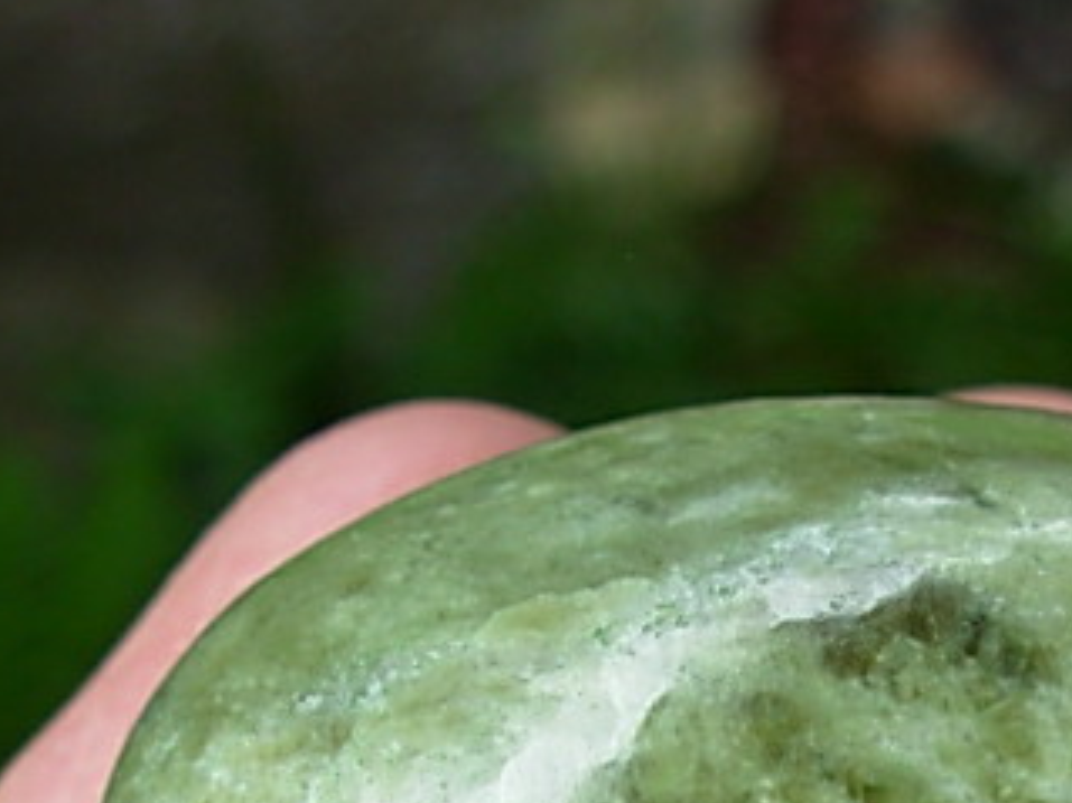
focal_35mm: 122
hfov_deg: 16.1
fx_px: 3777
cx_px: 823
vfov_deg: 11.6
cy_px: 1230
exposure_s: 1/161
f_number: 2.9
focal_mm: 6.3
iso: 50
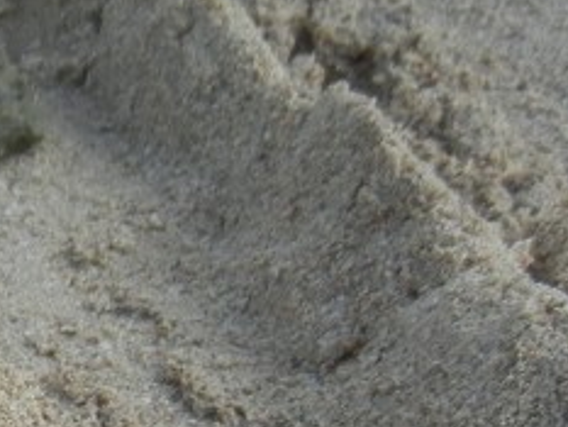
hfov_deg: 13.6
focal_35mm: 132
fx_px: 2167
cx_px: -407
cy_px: 515
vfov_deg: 11.0
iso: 160
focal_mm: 5.4
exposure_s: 1/926
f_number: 3.5
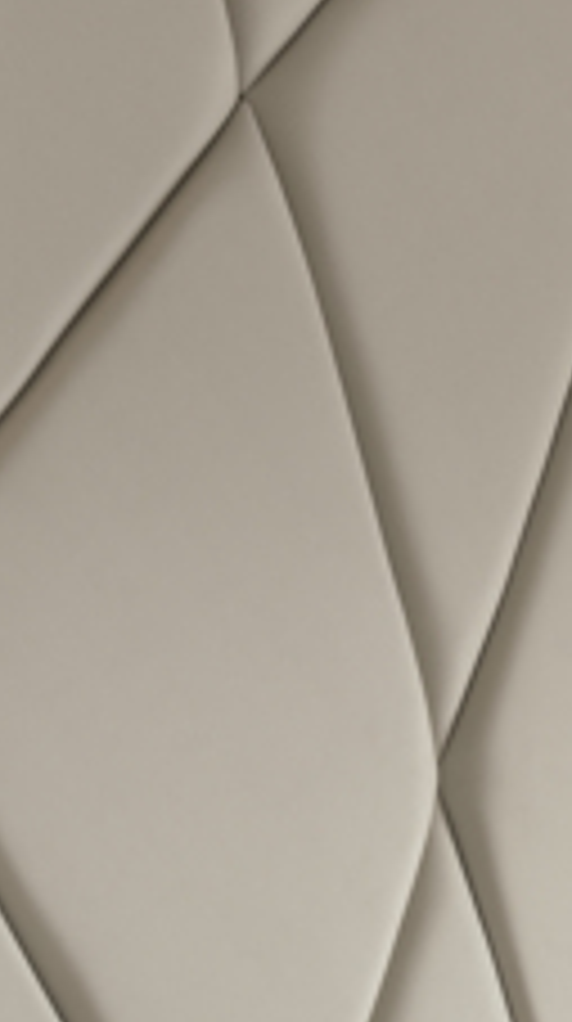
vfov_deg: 10.9
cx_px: 1450
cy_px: 1857
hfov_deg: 6.2
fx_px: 5009
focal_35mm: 185
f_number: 11
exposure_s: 1/13
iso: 64
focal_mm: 20
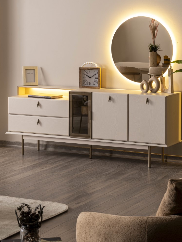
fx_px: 771
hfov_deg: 13.5
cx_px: 85
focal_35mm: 110
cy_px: 60
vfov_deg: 17.8
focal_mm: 70
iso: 100
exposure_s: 1/1.25
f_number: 13
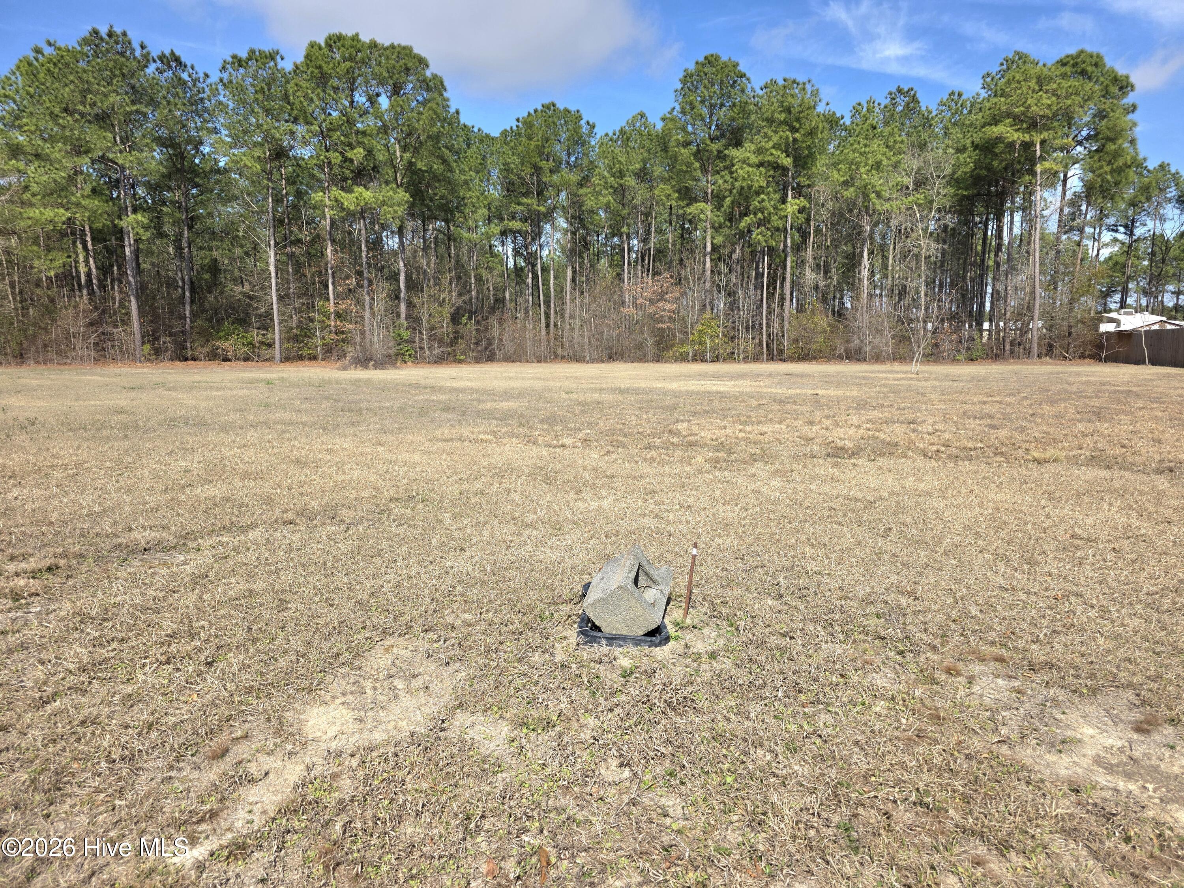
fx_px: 787
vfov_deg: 58.9
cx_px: 592
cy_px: 444
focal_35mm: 23
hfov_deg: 73.9
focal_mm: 6.3
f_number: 1.7
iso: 80
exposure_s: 1/10000
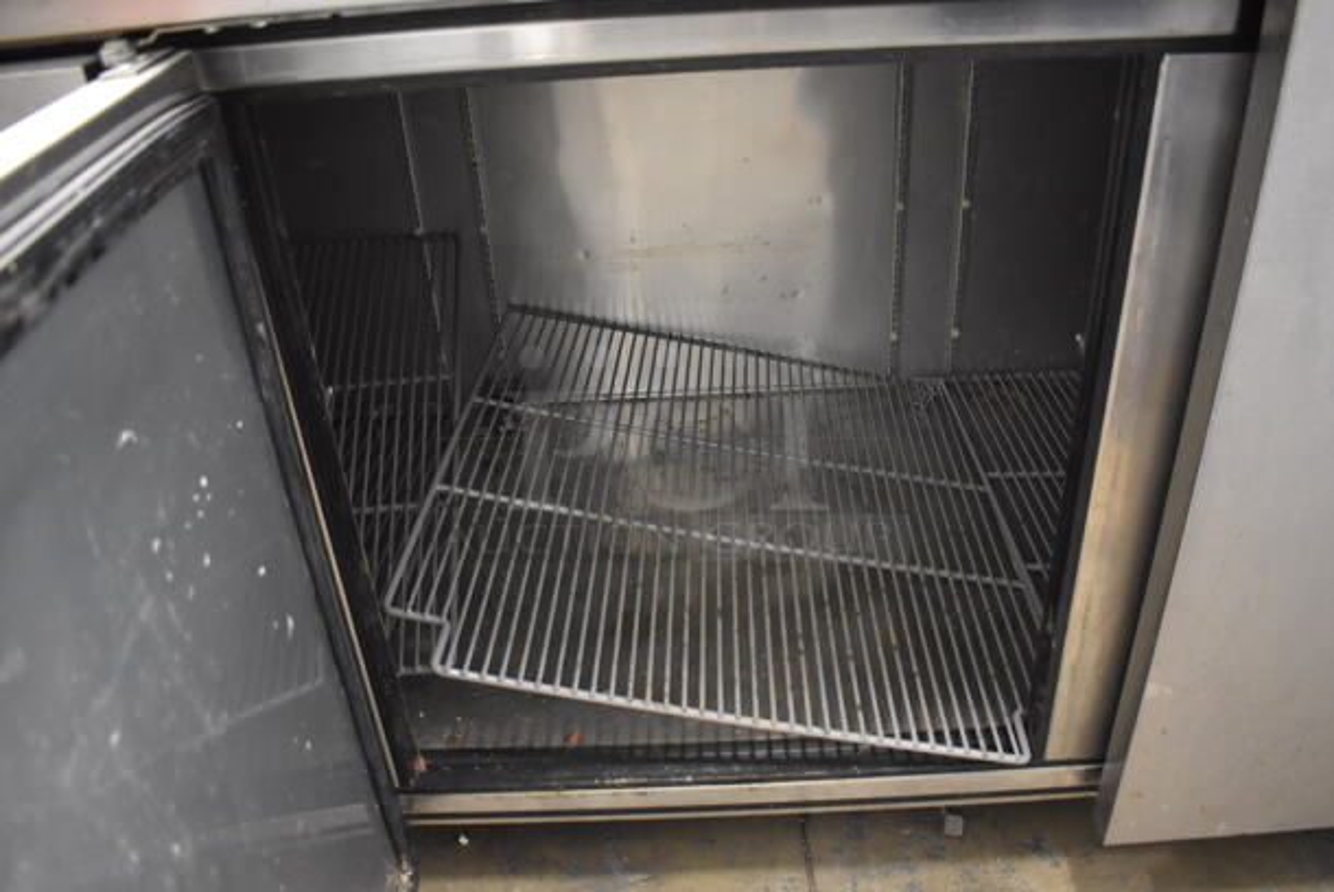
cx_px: 667
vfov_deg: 48.0
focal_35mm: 27
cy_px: 446
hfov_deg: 67.3
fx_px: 1001
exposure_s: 1/30
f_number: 3.5
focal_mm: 18
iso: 3200
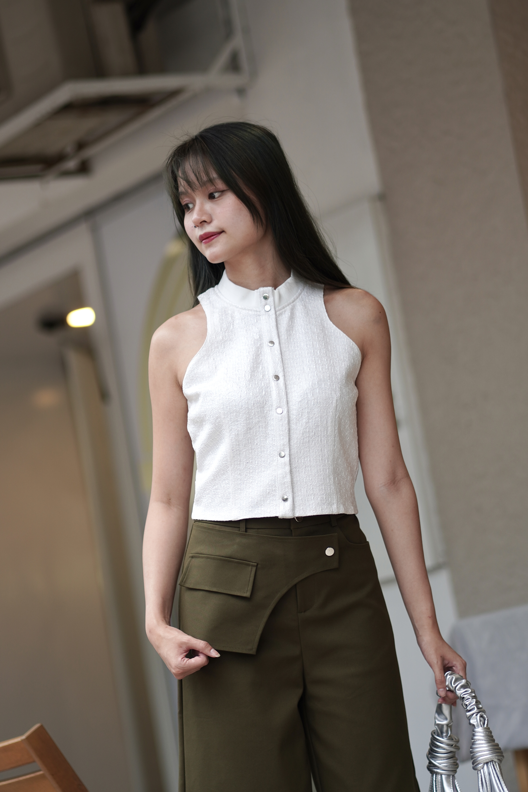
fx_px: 2805
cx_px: 264
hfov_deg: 10.8
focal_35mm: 128
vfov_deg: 16.1
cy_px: 396
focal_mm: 85
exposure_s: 1/320
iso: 100
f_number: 1.8
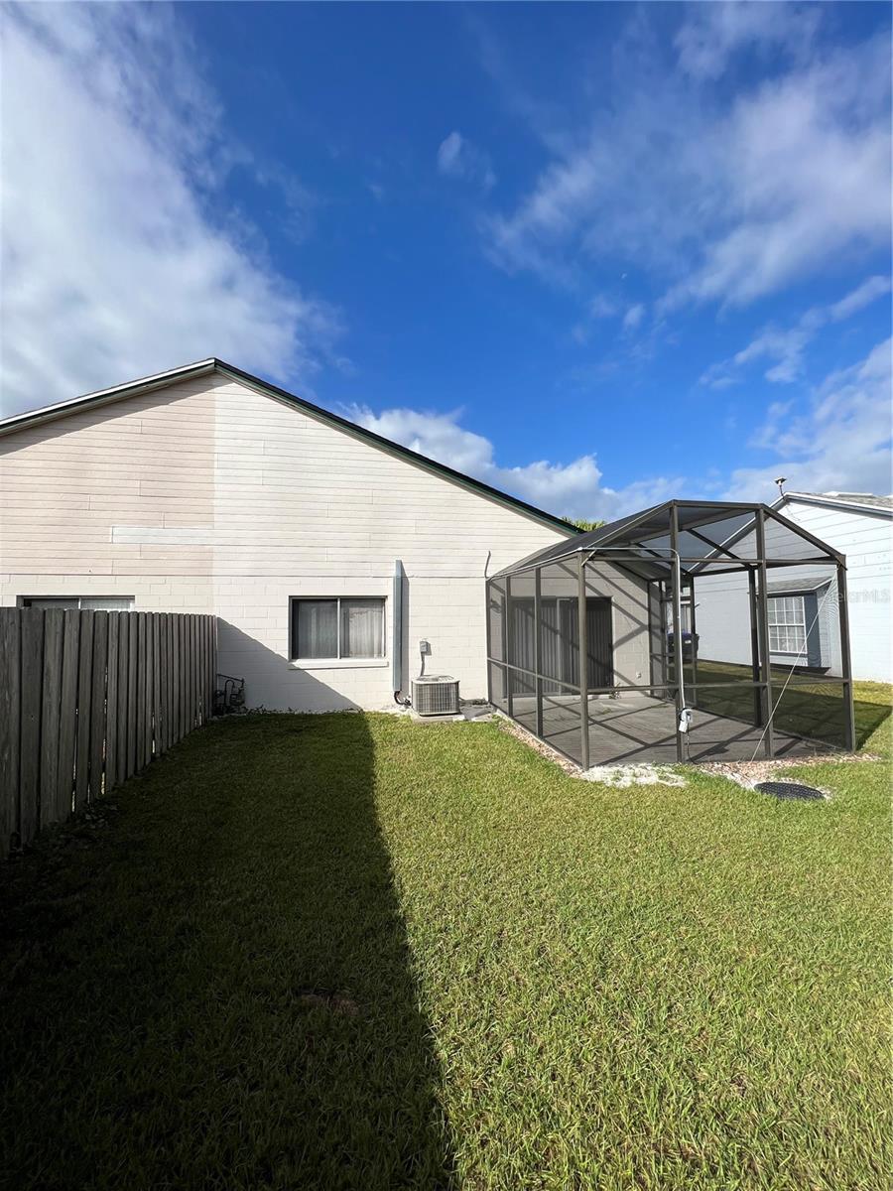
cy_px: 596
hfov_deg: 89.9
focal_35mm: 13
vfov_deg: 106.2
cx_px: 446
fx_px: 447
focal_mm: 1.57
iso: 32
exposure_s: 1/2732
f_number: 1.8
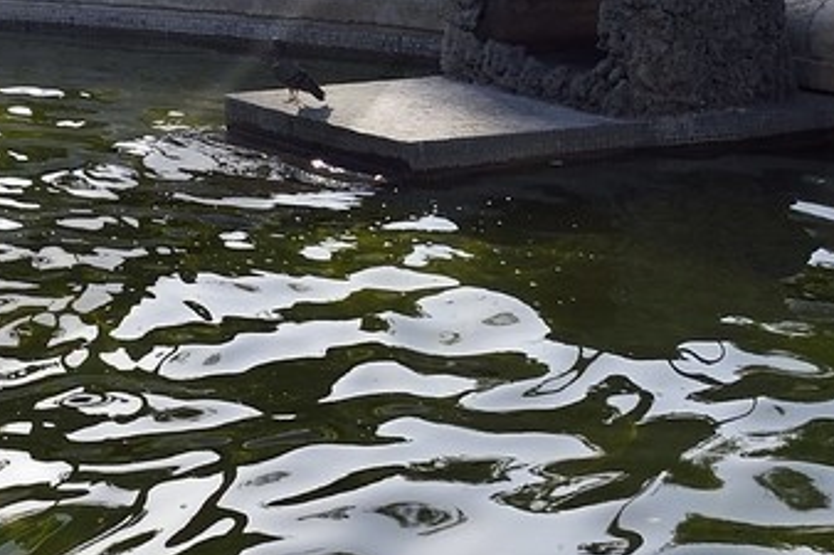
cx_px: -392
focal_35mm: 123
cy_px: -590
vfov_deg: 10.2
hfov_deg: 15.5
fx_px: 2848
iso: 200
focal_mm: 26
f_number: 10
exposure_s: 1/250
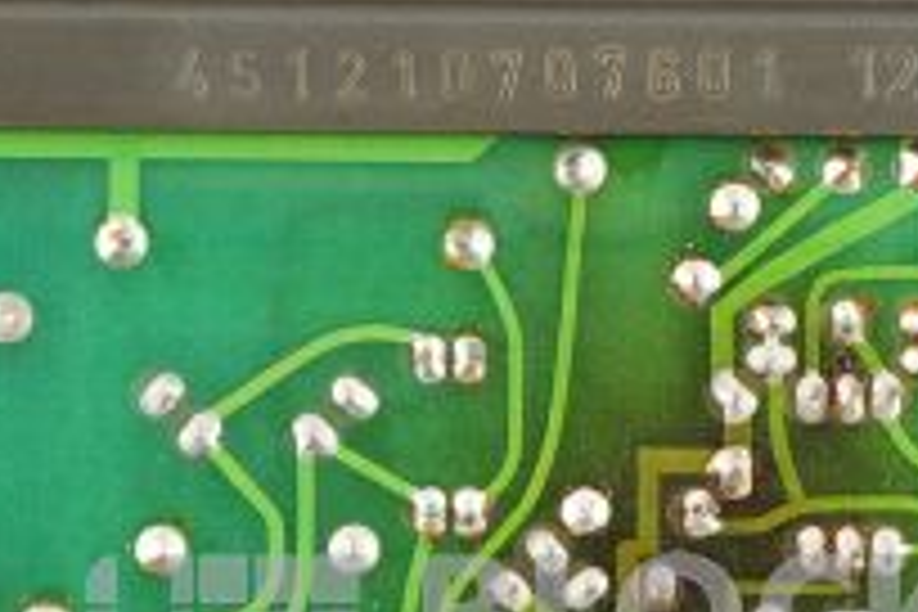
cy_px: 664
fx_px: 9001
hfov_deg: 5.8
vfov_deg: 3.9
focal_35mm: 353
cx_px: 536
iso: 1600
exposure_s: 1/125
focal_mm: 120
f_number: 11
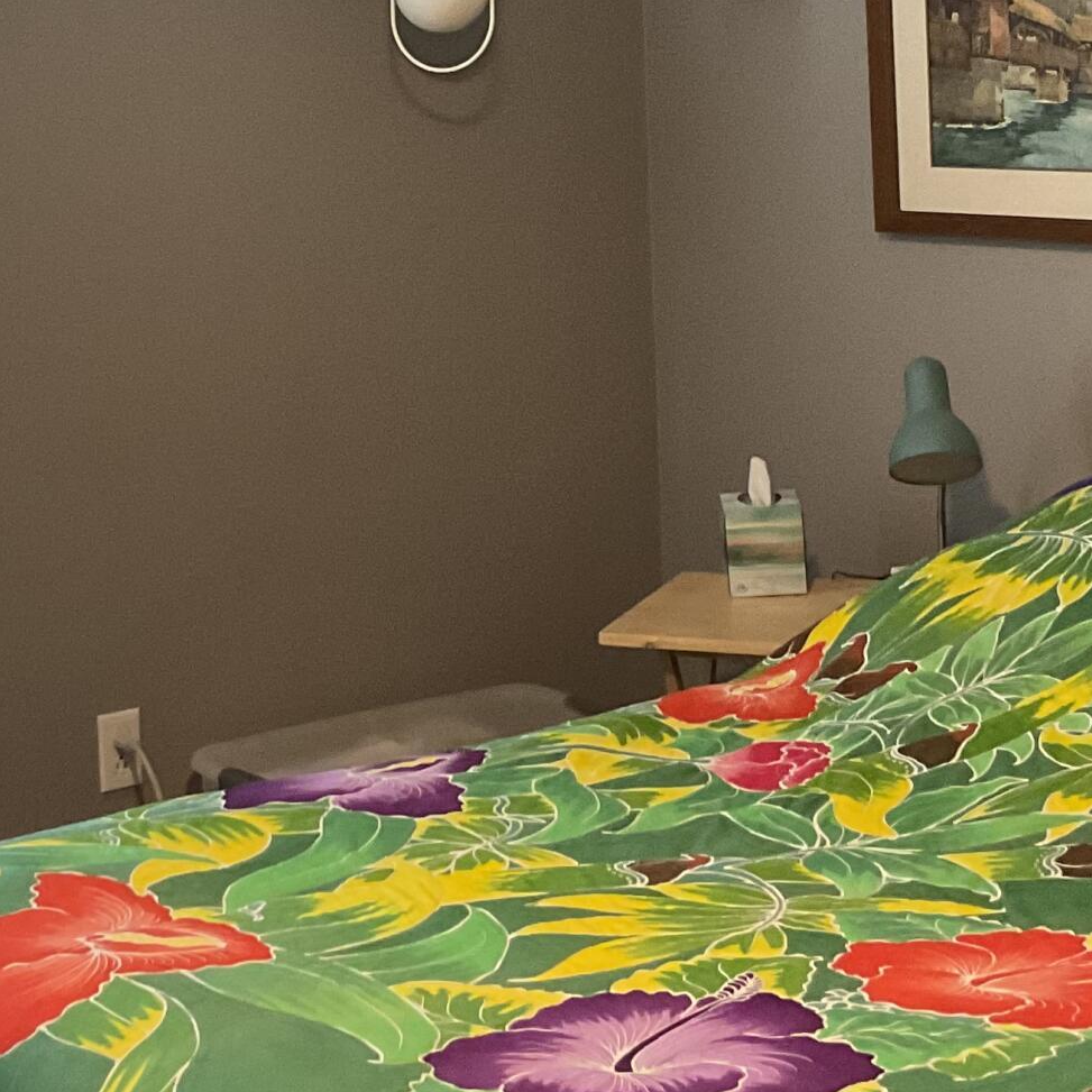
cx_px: 371
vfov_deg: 21.7
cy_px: 237
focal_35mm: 79
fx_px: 2820
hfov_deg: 21.8
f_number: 1.8
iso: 160
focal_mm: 3
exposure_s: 1/60
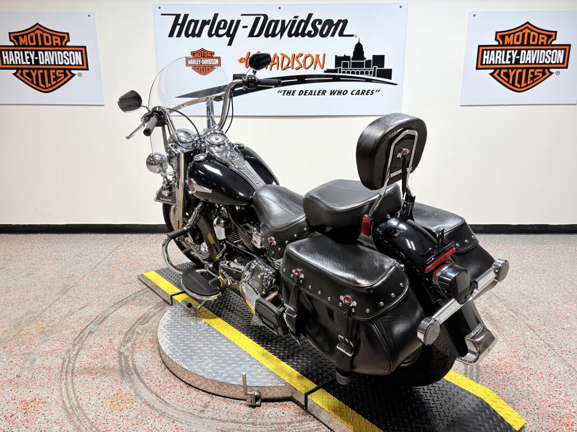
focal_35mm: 26
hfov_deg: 67.3
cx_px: 288
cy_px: 216
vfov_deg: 53.1
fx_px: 433
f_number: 1.6
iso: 40
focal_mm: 5.96
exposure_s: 1/120
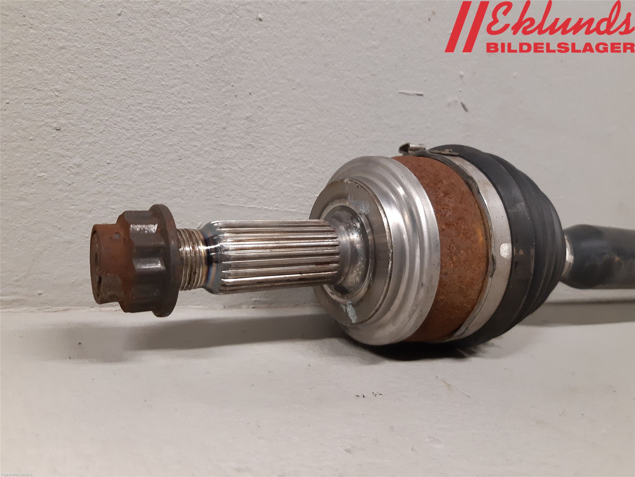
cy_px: 238
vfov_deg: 53.1
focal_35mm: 26
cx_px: 318
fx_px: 477
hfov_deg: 67.3
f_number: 1.7
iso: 200
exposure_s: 1/50
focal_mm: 3.93
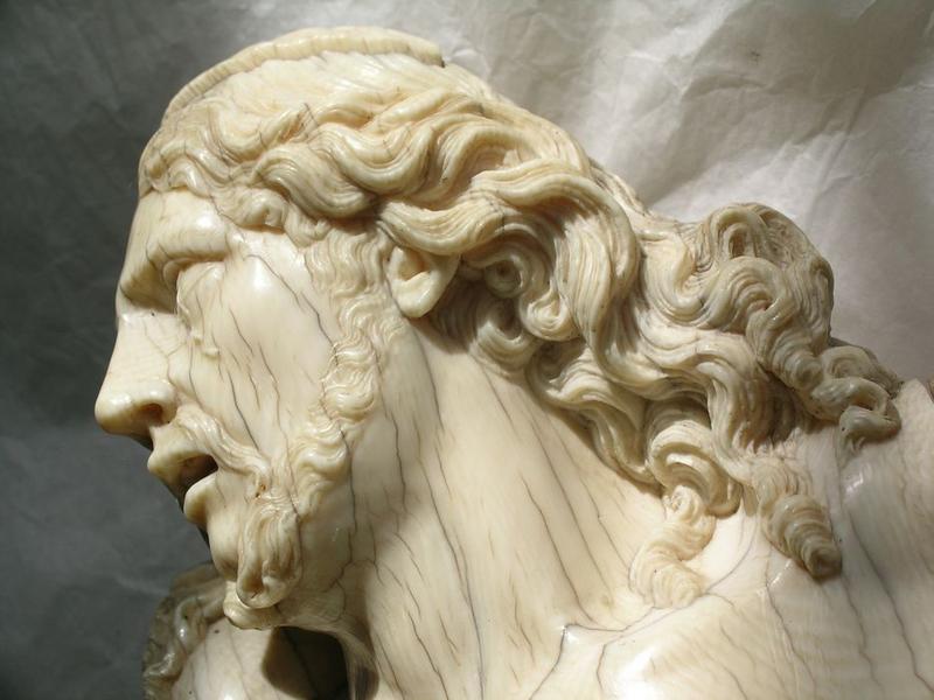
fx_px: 1889
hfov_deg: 27.8
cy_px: 350
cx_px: 467
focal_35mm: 70
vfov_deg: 21.0
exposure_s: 1/571
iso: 50
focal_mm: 14.5
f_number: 6.2
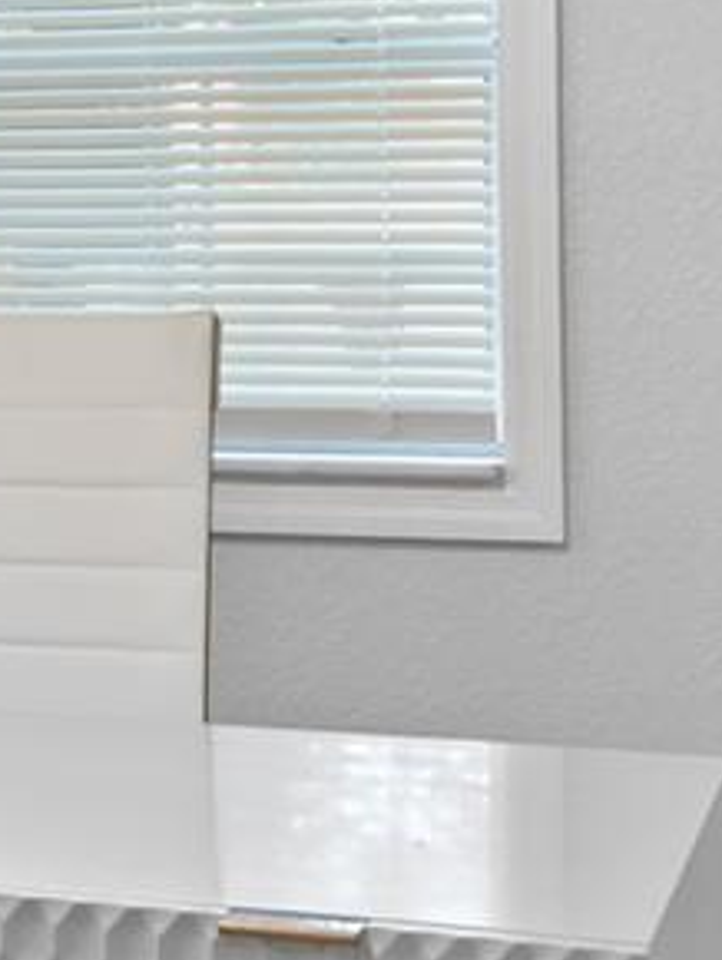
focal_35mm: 106
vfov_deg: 18.5
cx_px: -258
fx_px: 2944
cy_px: 367
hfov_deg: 13.4
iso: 125
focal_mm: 20
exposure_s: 1/2
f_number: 8
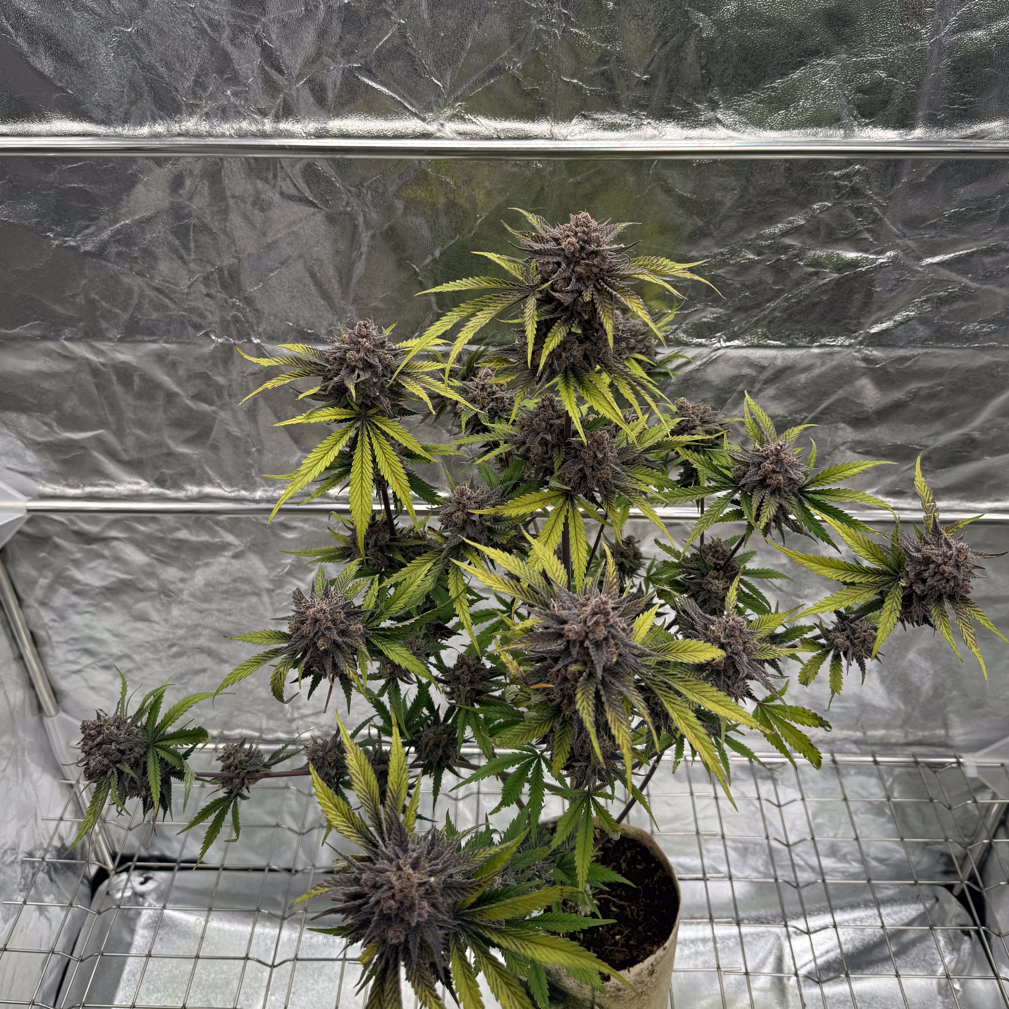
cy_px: 418
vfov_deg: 55.3
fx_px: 956
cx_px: 509
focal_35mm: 29
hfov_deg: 55.6
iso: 80
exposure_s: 1/842
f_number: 1.78
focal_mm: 6.76
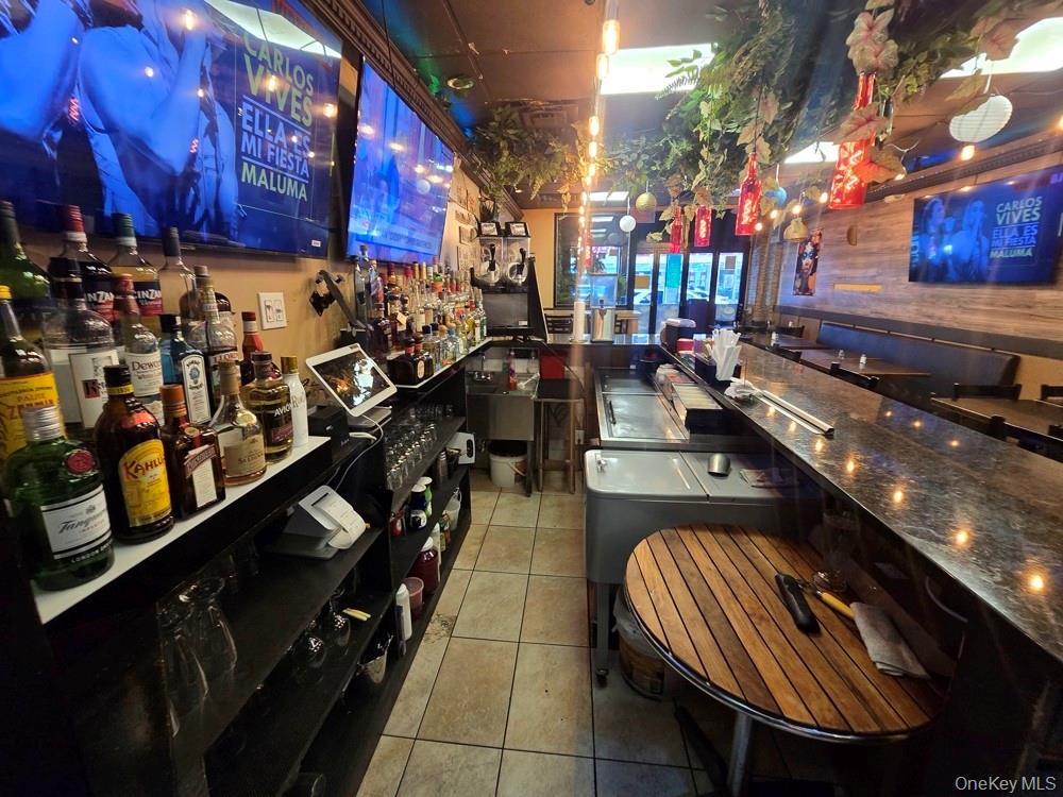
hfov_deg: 106.2
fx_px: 399
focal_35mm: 13
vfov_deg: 89.9
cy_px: 398
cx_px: 532
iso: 320
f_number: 2.2
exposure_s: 1/60
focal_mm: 2.2
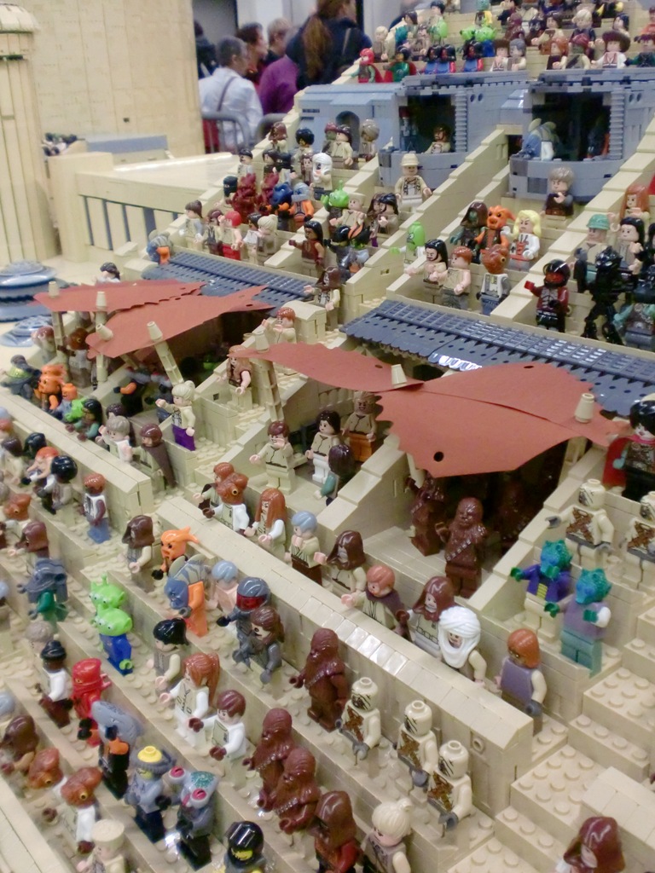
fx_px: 883
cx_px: 328
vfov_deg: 52.6
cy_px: 436
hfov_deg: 40.7
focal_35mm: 35
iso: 640
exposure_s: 1/60
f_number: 3.1
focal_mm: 6.3
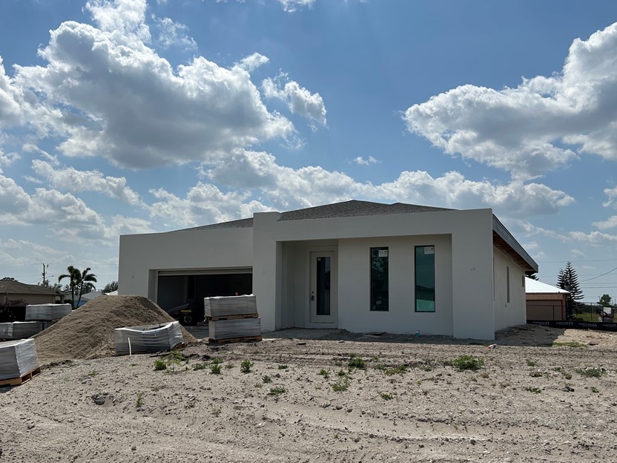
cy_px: 259
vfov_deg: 44.1
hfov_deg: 56.8
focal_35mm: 32
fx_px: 570
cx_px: 309
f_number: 1.5
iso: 50
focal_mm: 5.7
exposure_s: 1/14286
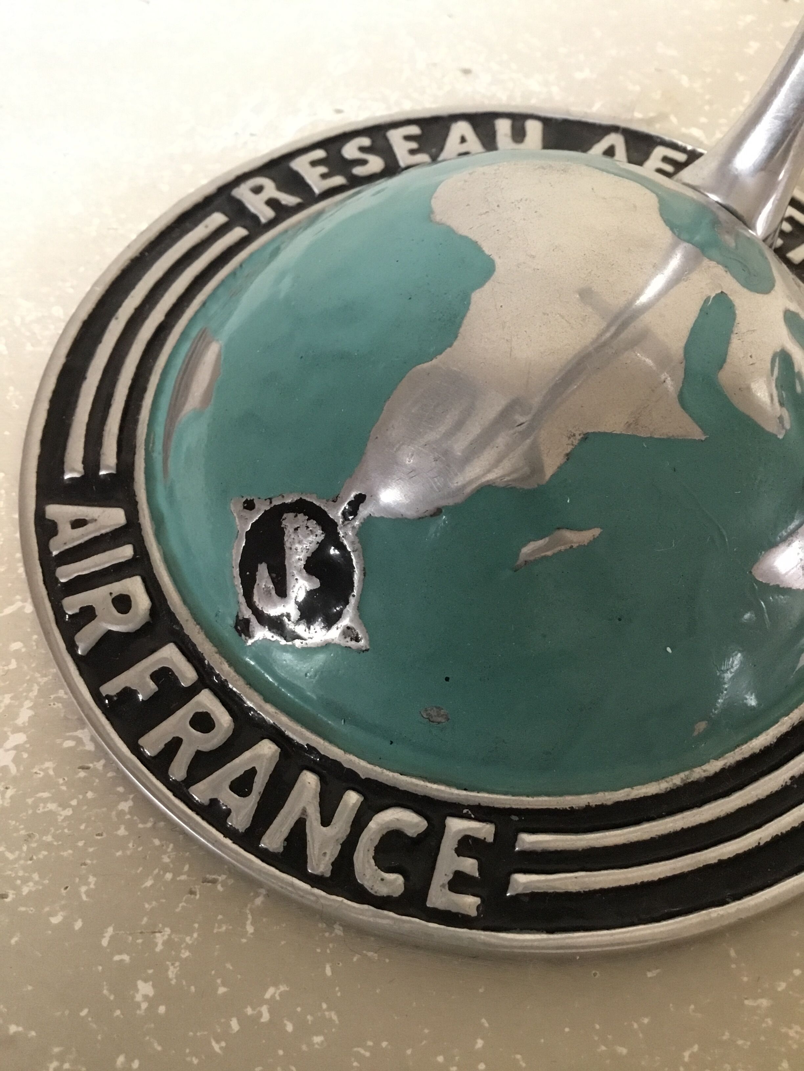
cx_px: 402
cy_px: 536
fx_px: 960
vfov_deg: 58.4
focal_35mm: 31
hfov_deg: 45.4
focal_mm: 3.3
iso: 200
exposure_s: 1/25
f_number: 2.4
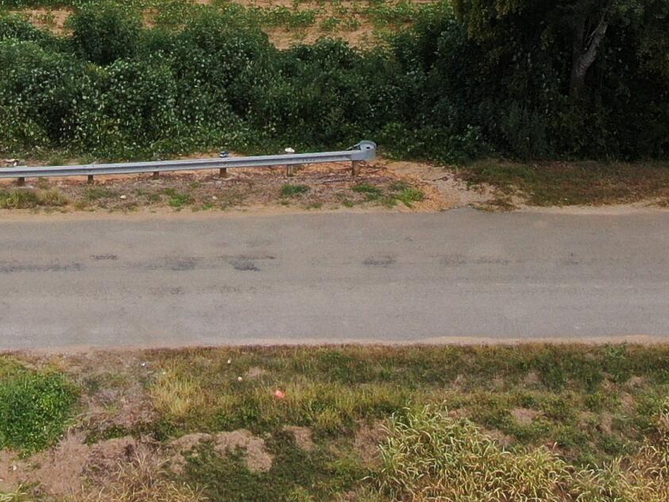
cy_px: -291
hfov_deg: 21.1
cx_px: 302
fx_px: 1797
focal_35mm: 93
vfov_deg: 14.6
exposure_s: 1/1000
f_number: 2.9
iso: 100
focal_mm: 4.68
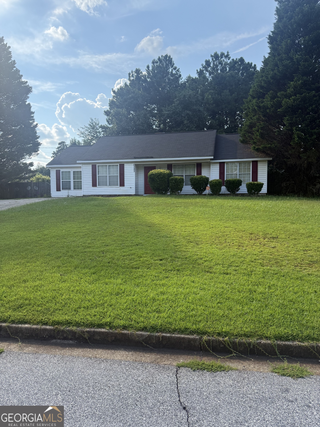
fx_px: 296
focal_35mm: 24
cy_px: 214
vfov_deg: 71.6
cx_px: 160
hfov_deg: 56.8
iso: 100
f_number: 1.78
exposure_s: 1/2169
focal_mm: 6.76
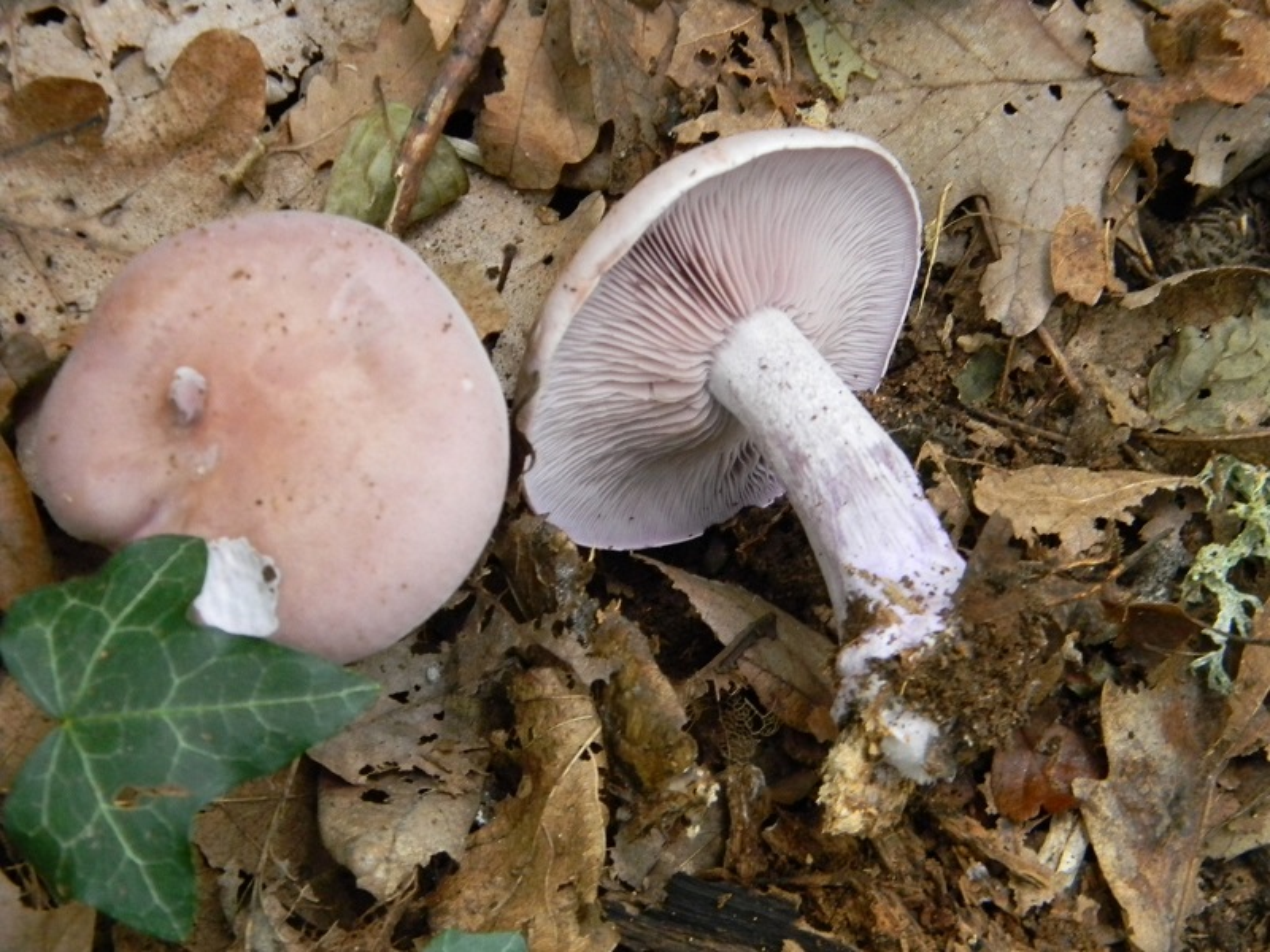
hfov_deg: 23.6
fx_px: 3045
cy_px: 476
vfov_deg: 17.8
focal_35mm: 83
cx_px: 635
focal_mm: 15.1
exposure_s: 1/6.2
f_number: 4.5
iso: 400
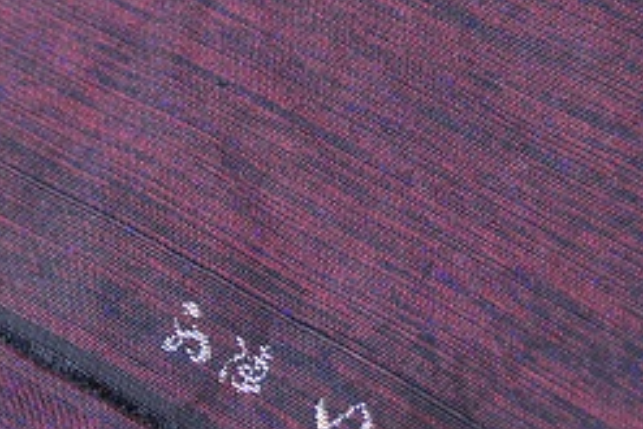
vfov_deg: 12.0
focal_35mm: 114
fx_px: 2037
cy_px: 248
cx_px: 89
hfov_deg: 17.7
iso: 800
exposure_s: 1/40
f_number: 3.2
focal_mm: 32
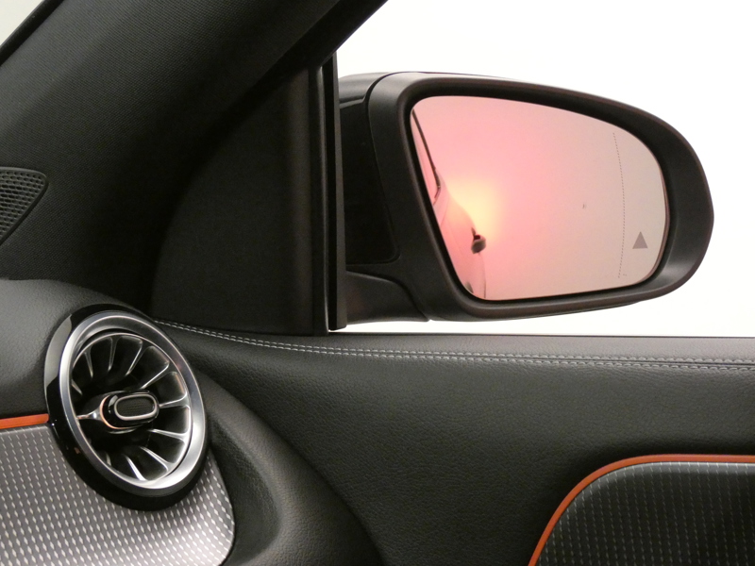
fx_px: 1723
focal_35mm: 79
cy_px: 283
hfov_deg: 24.7
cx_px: 378
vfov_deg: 18.7
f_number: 4.5
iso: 1600
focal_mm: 14.1
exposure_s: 1/15
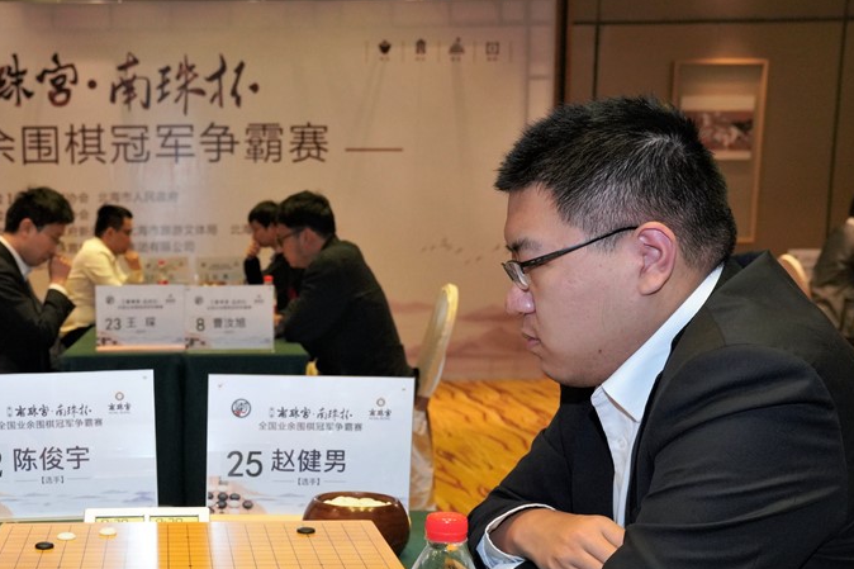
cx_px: 229
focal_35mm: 57
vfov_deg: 23.3
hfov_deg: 34.4
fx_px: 1352
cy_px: 492
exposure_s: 1/60
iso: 2500
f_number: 6.3
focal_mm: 32
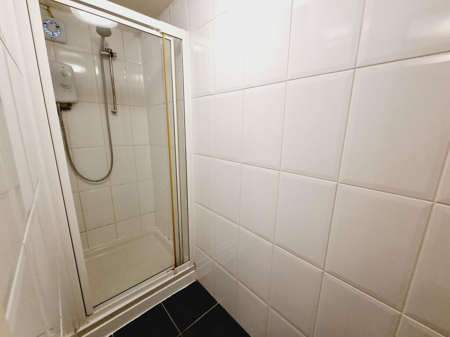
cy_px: 168
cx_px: 225
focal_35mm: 13
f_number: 2.2
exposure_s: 1/50
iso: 320
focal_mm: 2.2
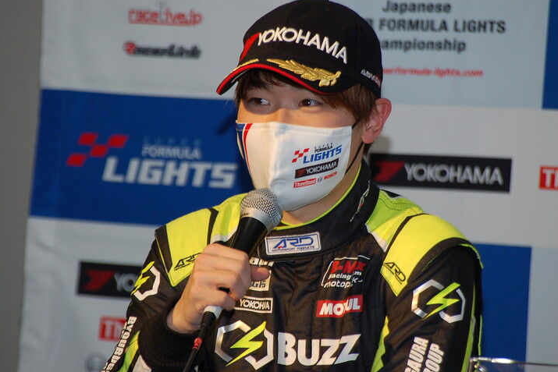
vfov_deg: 4.6
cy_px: 186
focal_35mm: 302
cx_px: 279
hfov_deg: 6.8
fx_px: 4682
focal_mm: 200
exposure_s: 1/60
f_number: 5.6
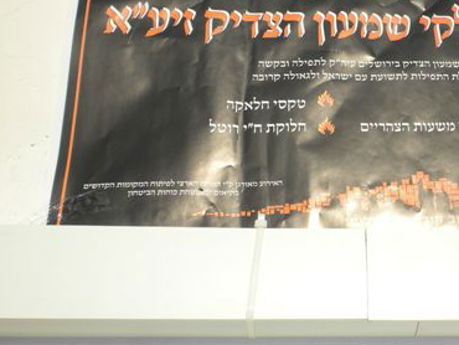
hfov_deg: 29.4
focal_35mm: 64
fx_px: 849
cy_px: 143
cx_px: 385
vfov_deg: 22.9
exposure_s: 1/131
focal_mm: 6.6
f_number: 10
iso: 64
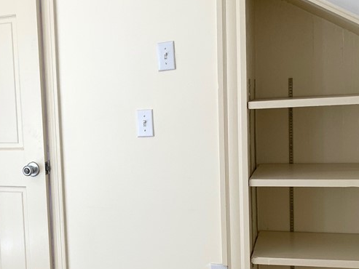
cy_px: 163
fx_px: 560
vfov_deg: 27.0
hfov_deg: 34.2
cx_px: 60
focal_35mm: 54
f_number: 1.8
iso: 64
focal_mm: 4.25
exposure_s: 1/60
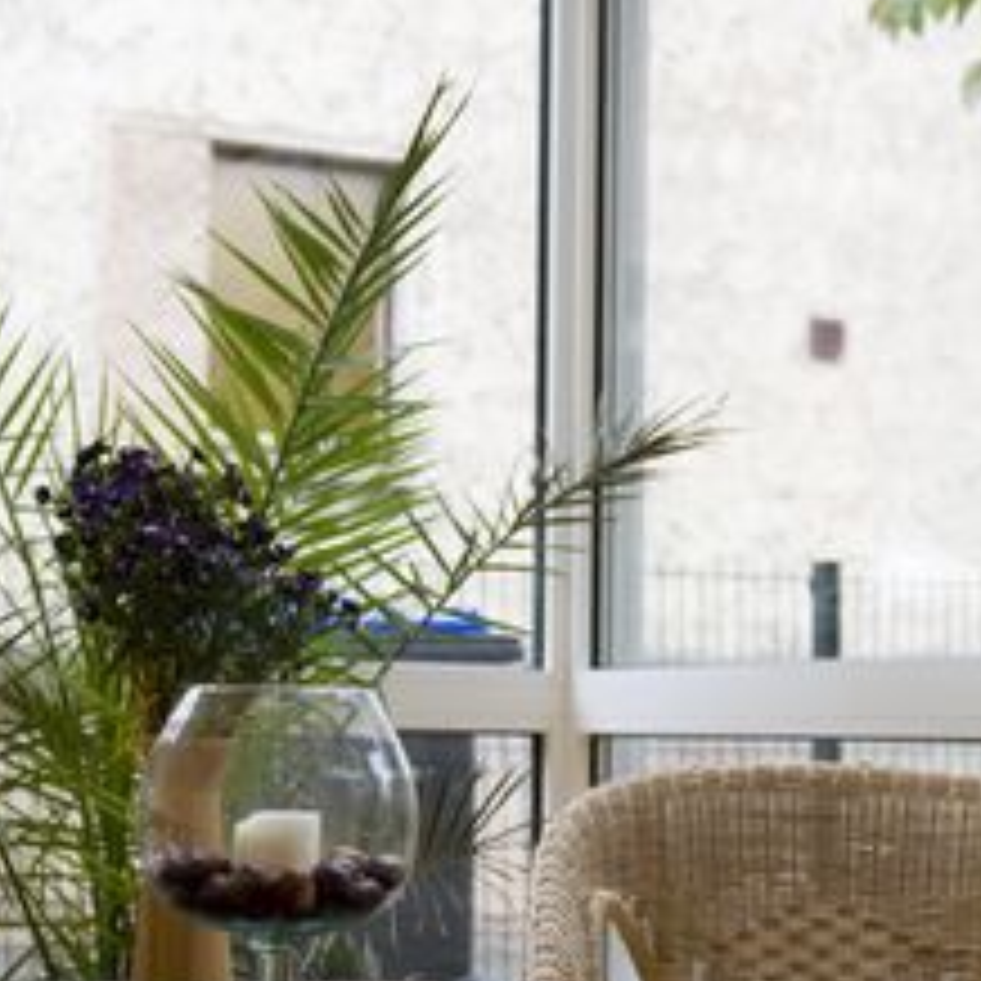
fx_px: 2565
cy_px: 709
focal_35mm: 80
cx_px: 459
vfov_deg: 21.5
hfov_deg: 21.6
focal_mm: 38
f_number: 3.5
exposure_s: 1/640
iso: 800
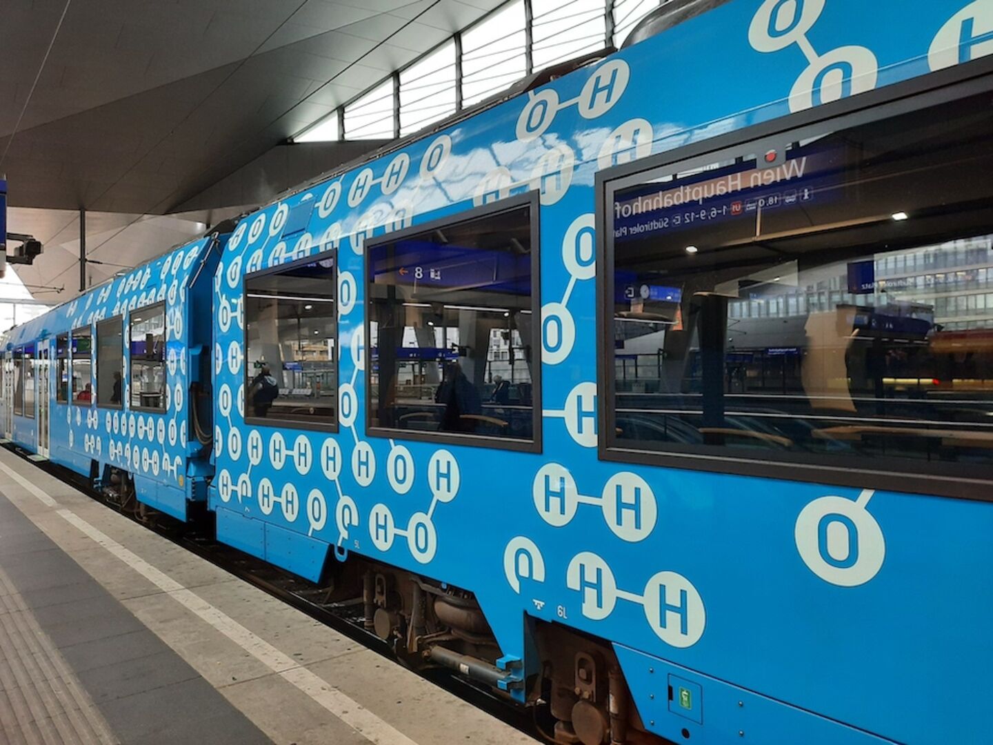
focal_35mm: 25
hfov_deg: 69.4
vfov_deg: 54.9
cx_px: 496
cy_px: 372
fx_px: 717
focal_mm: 4.6
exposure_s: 1/50
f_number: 2
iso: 250
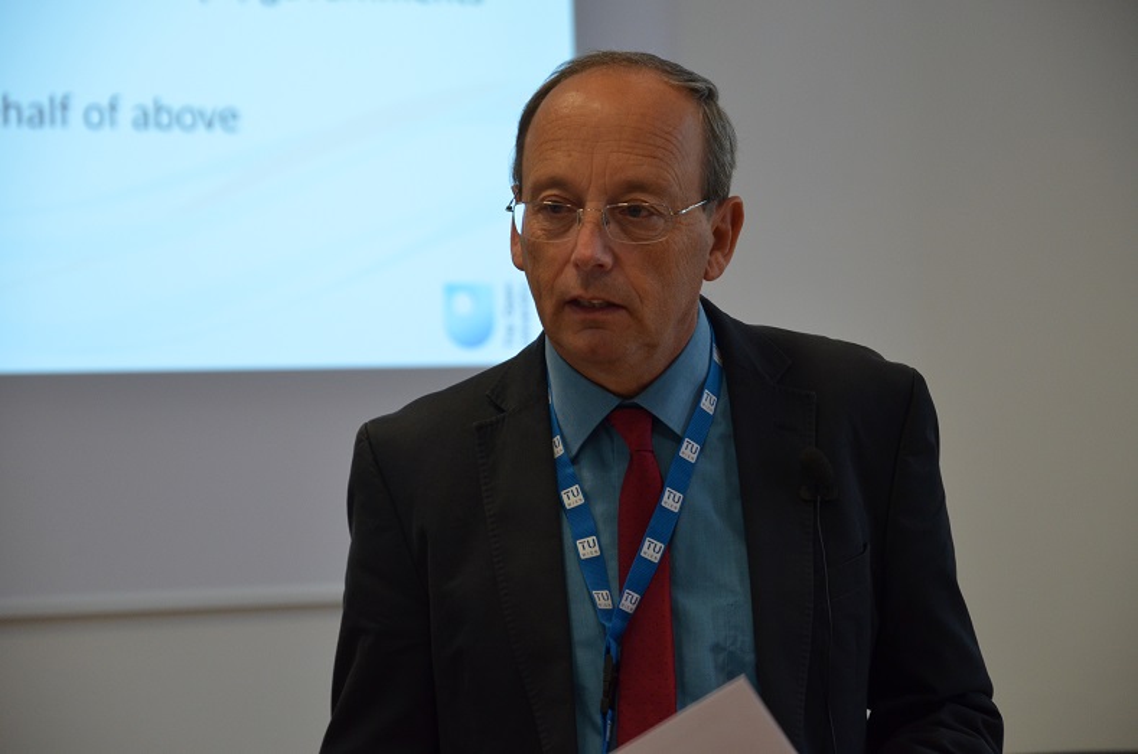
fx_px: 4970
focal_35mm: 158
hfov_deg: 13.1
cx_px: 569
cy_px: 377
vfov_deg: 8.7
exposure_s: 1/40
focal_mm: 105
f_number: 5.6
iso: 800
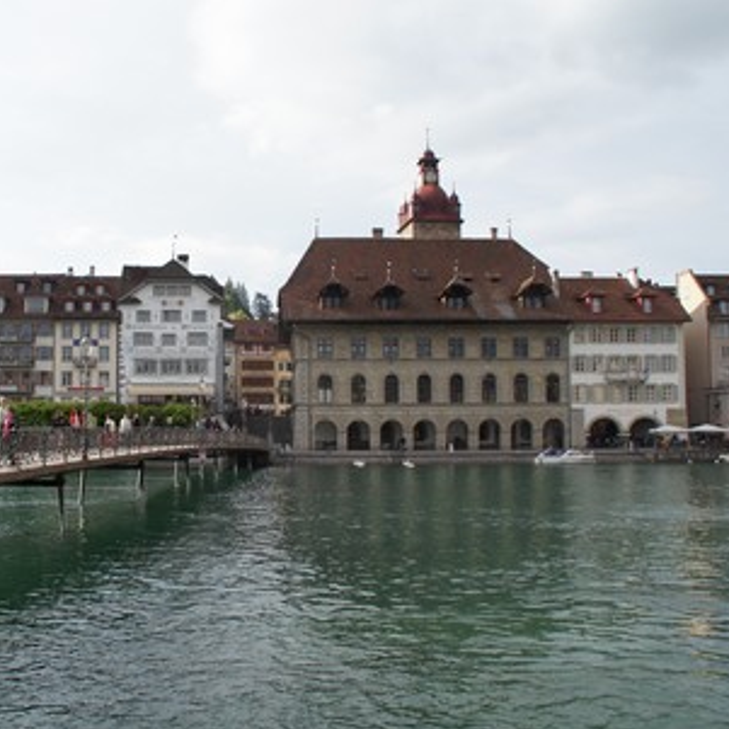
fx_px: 834
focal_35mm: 35
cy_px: 367
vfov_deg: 47.2
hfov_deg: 46.4
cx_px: 240
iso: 100
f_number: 7.1
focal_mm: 18
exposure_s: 1/200
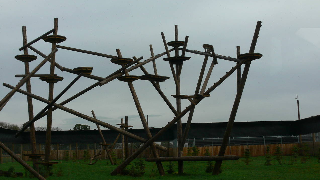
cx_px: 149
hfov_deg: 42.9
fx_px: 407
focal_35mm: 48
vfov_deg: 24.9
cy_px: 106
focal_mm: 7.4
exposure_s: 1/200
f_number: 5.6
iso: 80
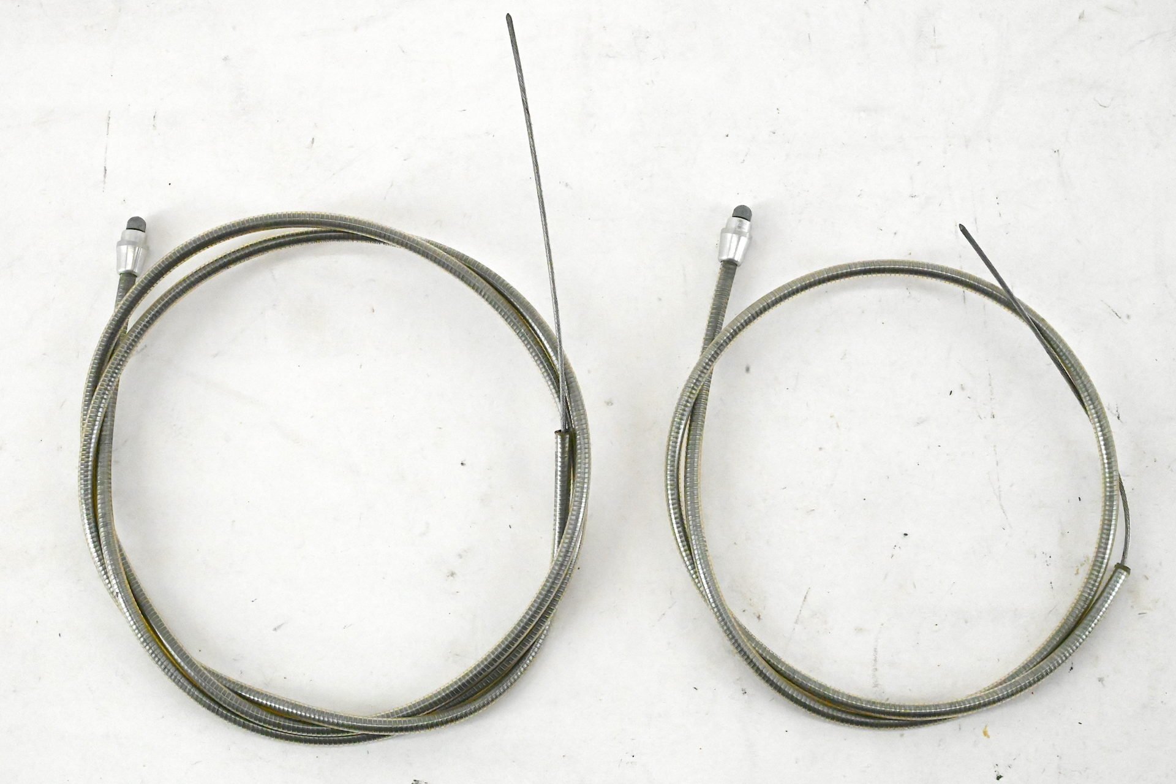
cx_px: 588
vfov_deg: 19.4
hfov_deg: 28.9
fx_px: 2286
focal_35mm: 70
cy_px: 392
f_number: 20
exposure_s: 1/640
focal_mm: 70
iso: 22800
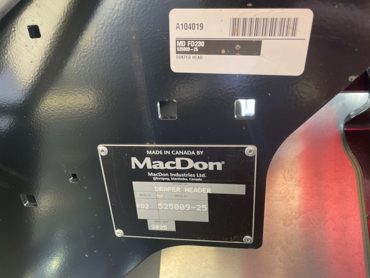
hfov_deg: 67.3
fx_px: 278
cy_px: 139
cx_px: 185
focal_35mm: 26
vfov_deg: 53.1
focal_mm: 4.2
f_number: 1.6
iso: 40
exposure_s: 1/121
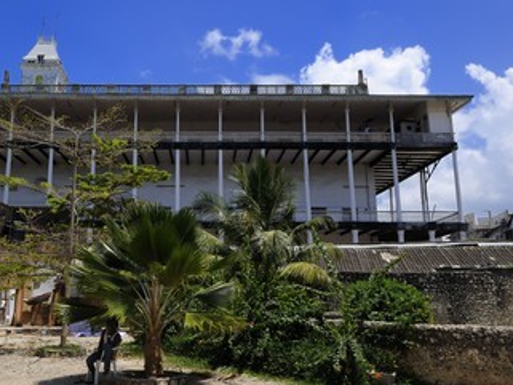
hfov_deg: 53.1
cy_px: 200
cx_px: 182
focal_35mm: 34
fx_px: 504
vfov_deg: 41.8
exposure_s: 1/200
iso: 200
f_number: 11
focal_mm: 27
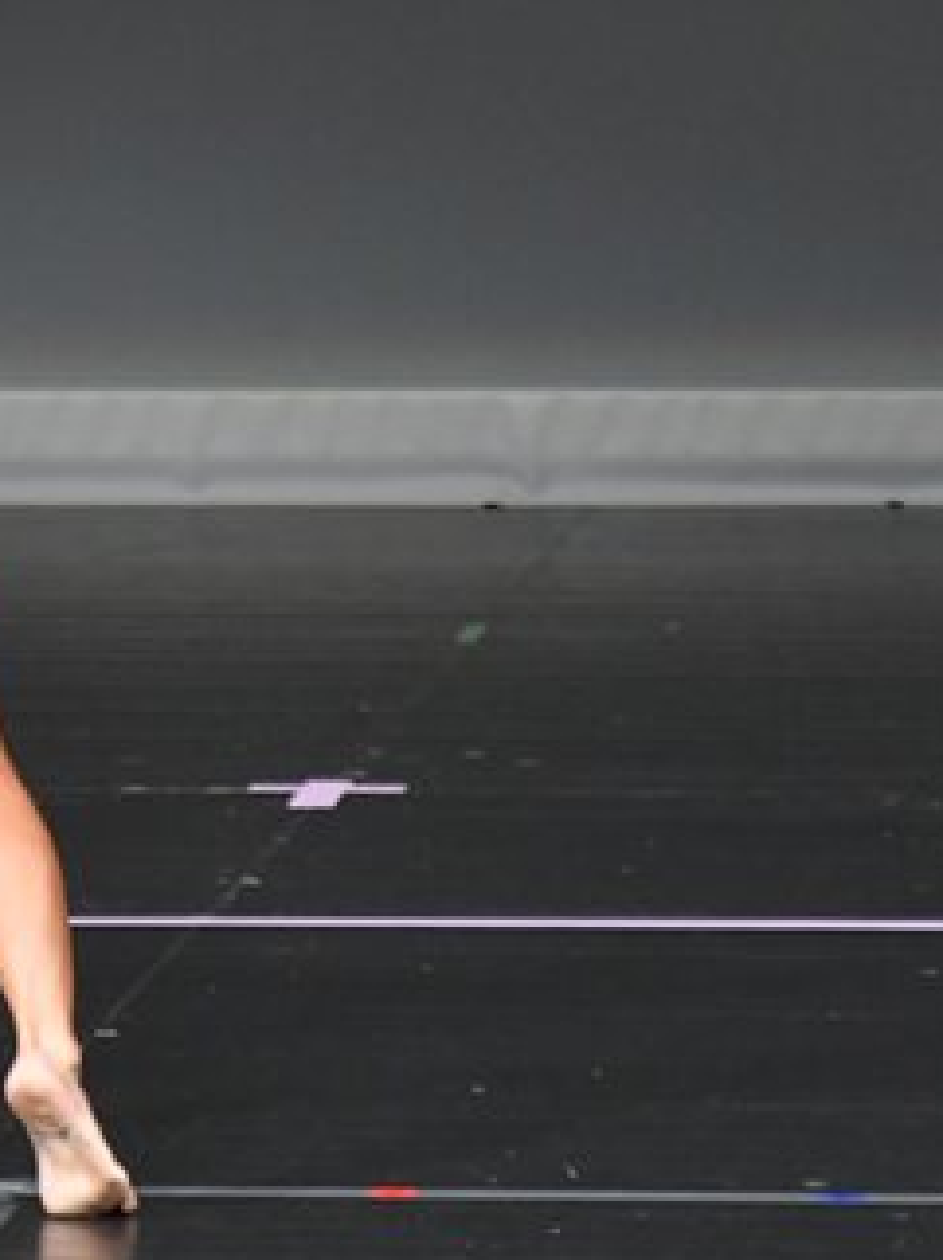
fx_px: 31570
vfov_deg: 2.3
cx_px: -147
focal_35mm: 868
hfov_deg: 1.7
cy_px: 438
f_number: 5.6
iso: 4000
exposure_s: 1/400
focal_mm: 250
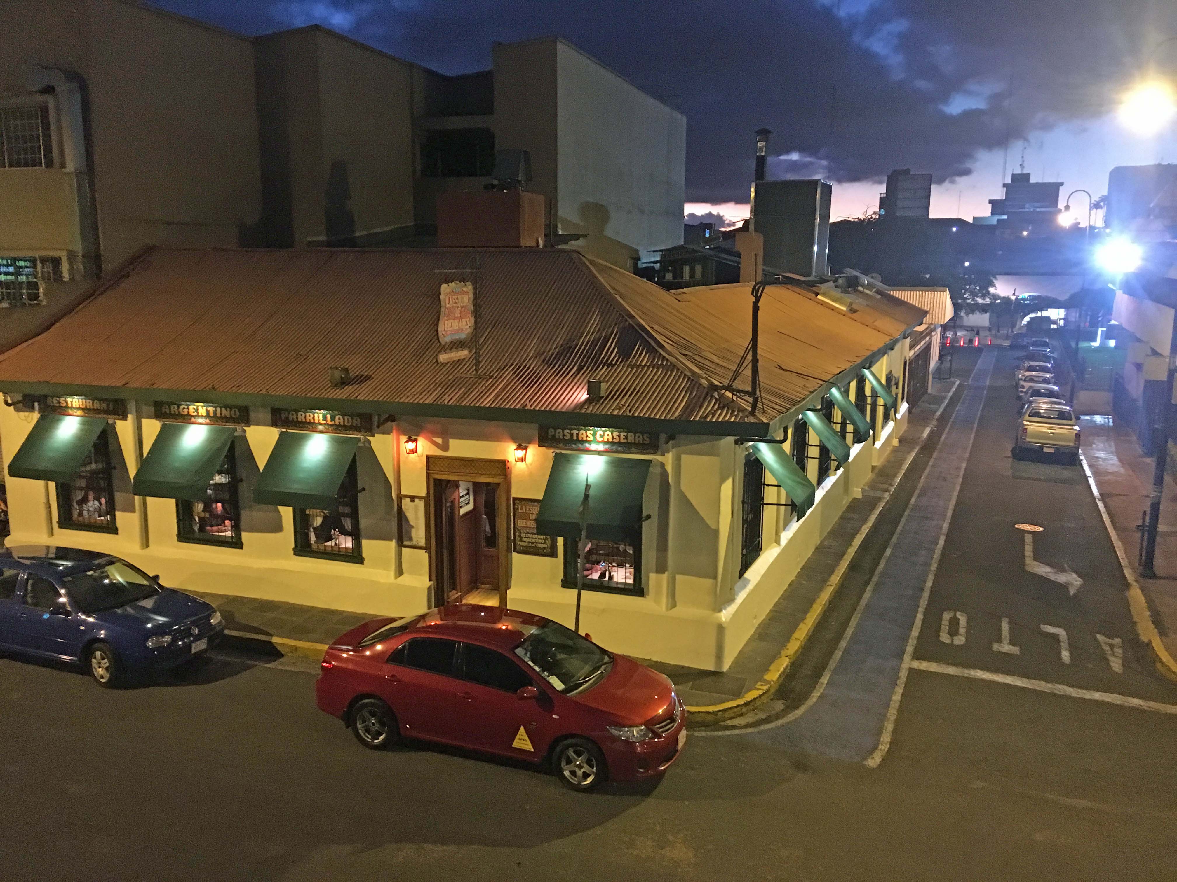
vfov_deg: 48.2
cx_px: 588
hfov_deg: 61.7
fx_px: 986
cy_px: 441
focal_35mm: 29
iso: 320
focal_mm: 4.15
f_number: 2.2
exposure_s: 1/15
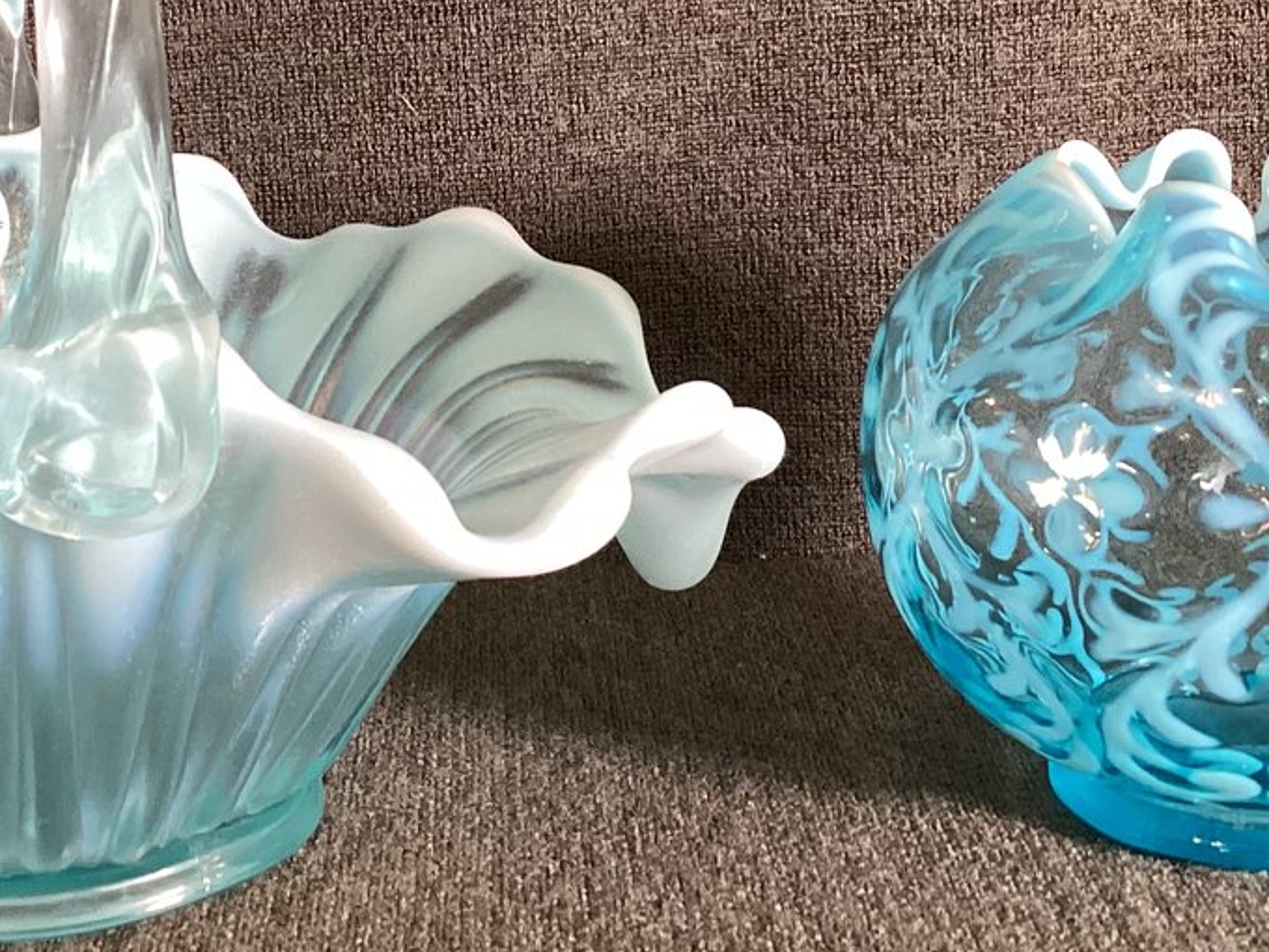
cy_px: 231
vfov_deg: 21.1
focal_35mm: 69
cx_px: 441
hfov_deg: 28.0
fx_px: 2529
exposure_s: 1/60
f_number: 2.4
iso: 200
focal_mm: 3.3
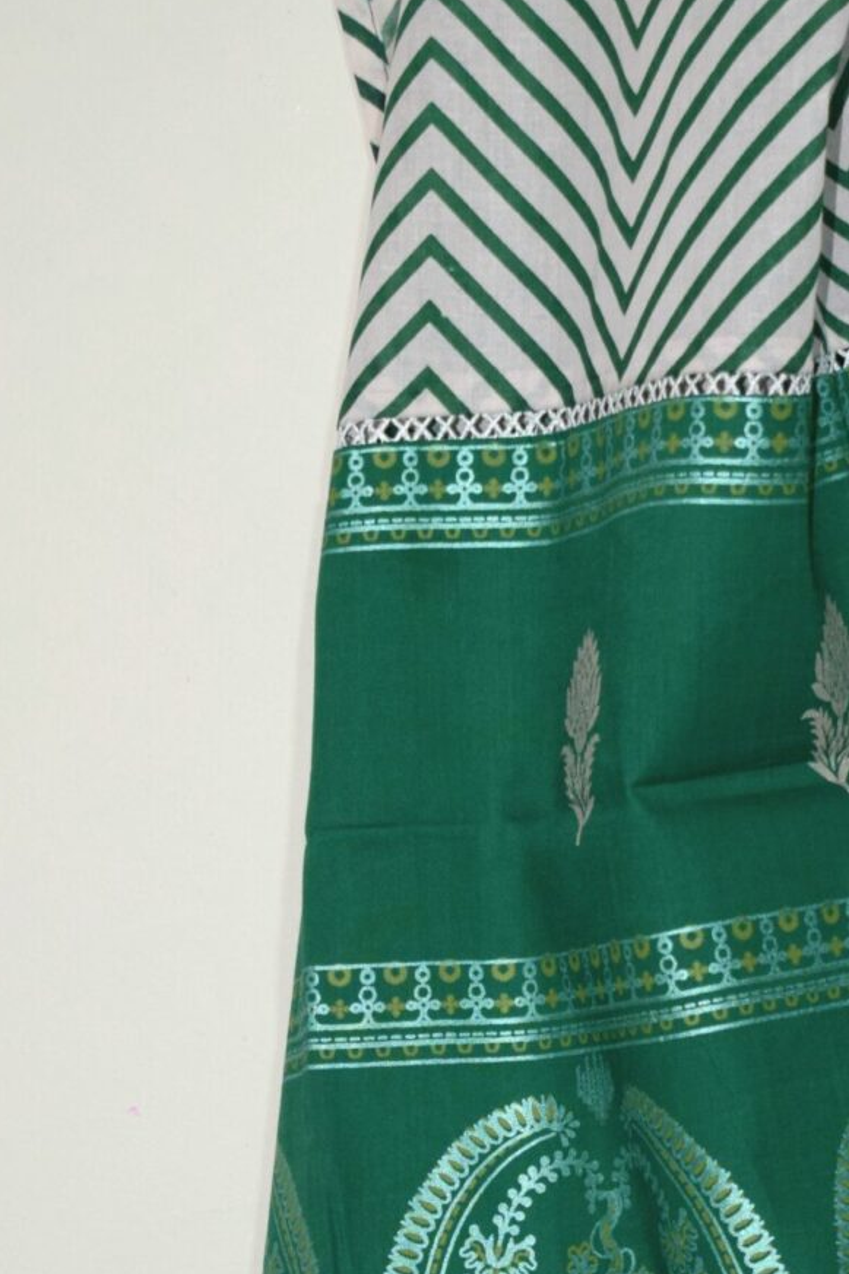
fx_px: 5697
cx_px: 723
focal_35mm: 161
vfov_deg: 12.7
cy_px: 880
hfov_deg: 8.5
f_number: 5.3
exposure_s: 1/80
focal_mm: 48
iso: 800
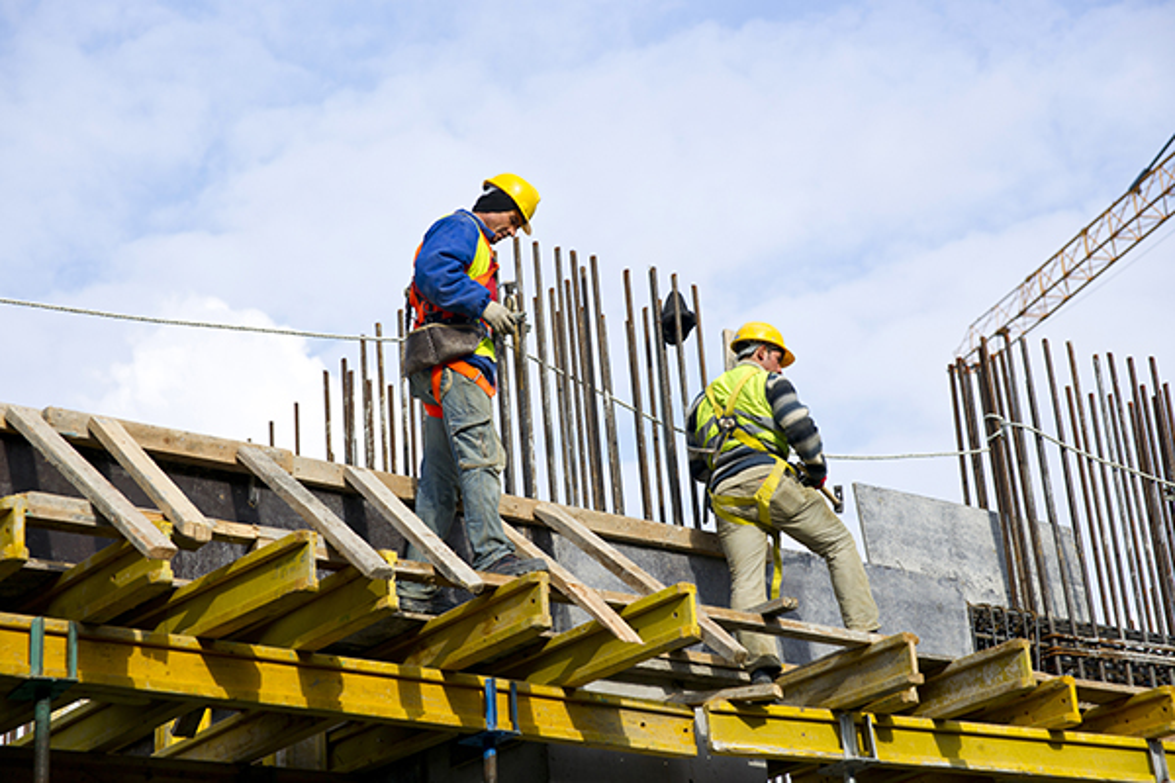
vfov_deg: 19.5
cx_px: 588
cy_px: 392
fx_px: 2285
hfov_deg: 28.8
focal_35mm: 70
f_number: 4
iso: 200
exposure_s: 1/1500
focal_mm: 70
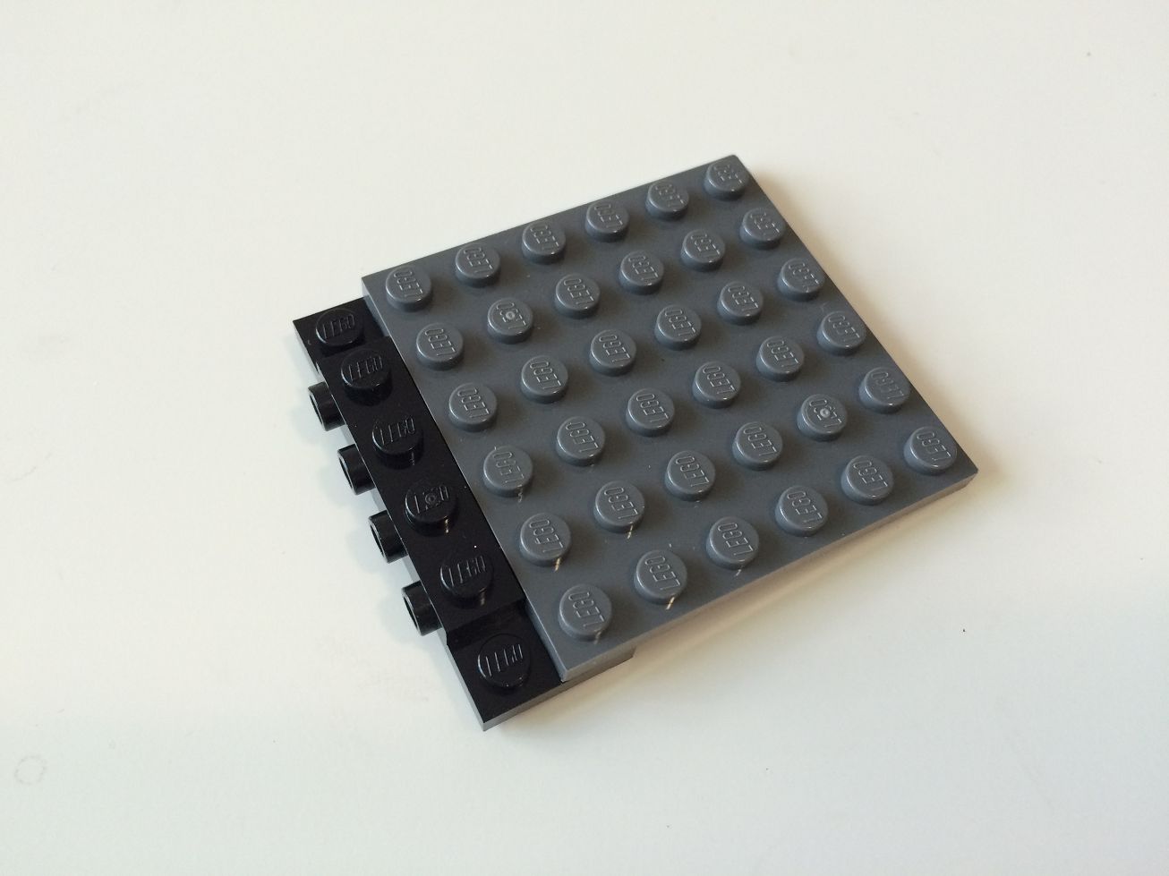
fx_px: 979
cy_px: 438
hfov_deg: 61.7
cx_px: 584
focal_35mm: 29
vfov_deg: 48.2
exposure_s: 1/30
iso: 80
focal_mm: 4.15
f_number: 2.2
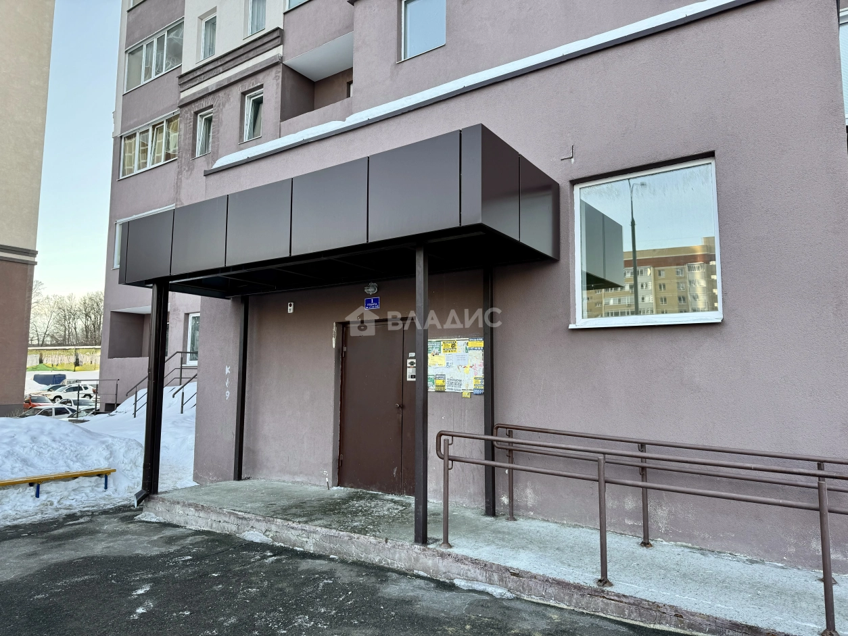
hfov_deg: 71.6
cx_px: 424
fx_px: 588
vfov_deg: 56.8
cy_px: 318
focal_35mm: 24
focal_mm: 6.86
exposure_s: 1/343
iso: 80
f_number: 1.78
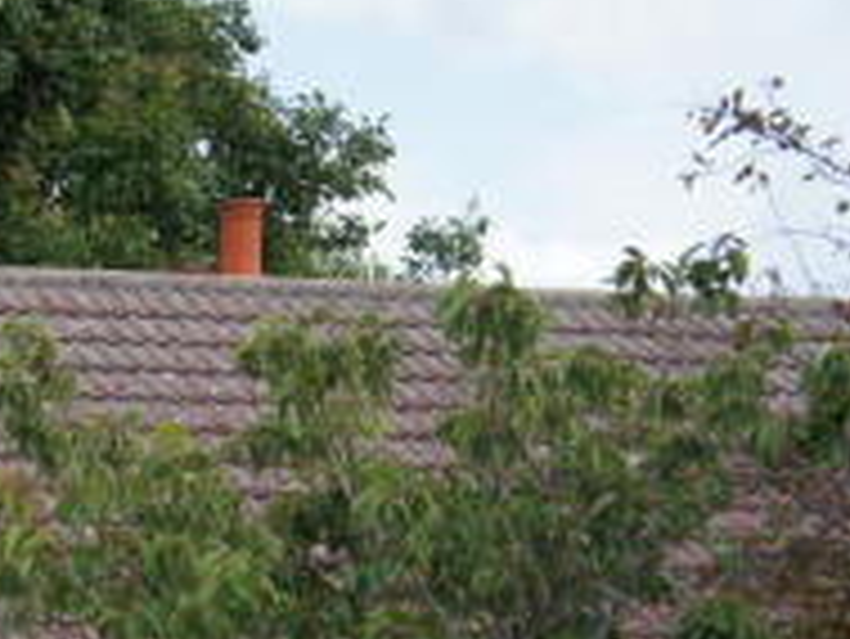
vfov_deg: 8.4
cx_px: -396
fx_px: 4292
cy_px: 801
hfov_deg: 10.9
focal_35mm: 175
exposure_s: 1/400
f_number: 6.3
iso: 200
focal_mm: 35
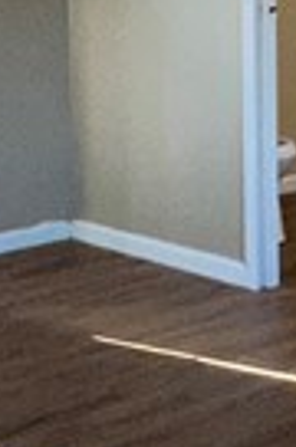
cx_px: 263
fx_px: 1364
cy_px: 66
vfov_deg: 18.4
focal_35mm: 110
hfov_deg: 12.3
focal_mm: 2.22
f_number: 2.2
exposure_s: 1/122
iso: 64
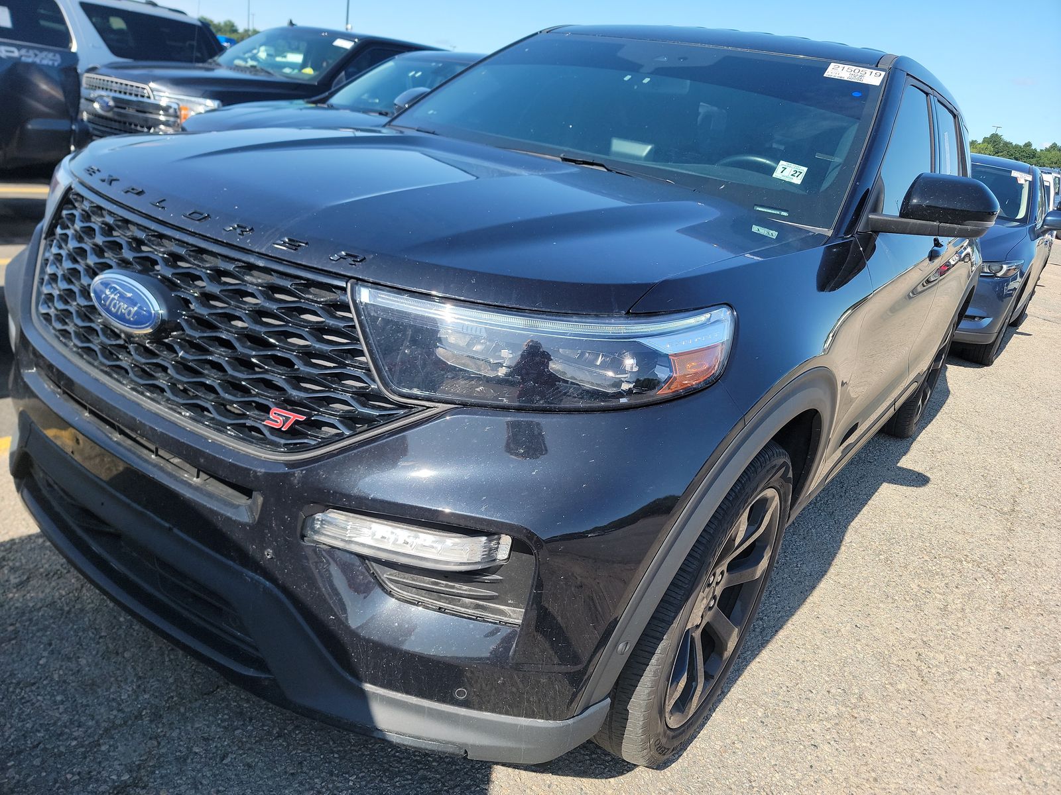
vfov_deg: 56.8
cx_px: 530
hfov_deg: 71.6
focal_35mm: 24
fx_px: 736
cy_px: 398
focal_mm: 6.7
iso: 50
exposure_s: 1/420
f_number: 1.8
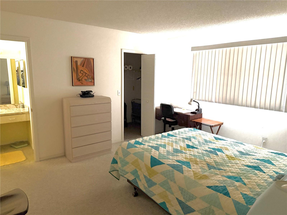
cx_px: 144
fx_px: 199
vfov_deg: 56.8
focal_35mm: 24
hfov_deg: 71.6
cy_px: 108
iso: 1000
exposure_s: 1/30
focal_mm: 6.76
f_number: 1.78
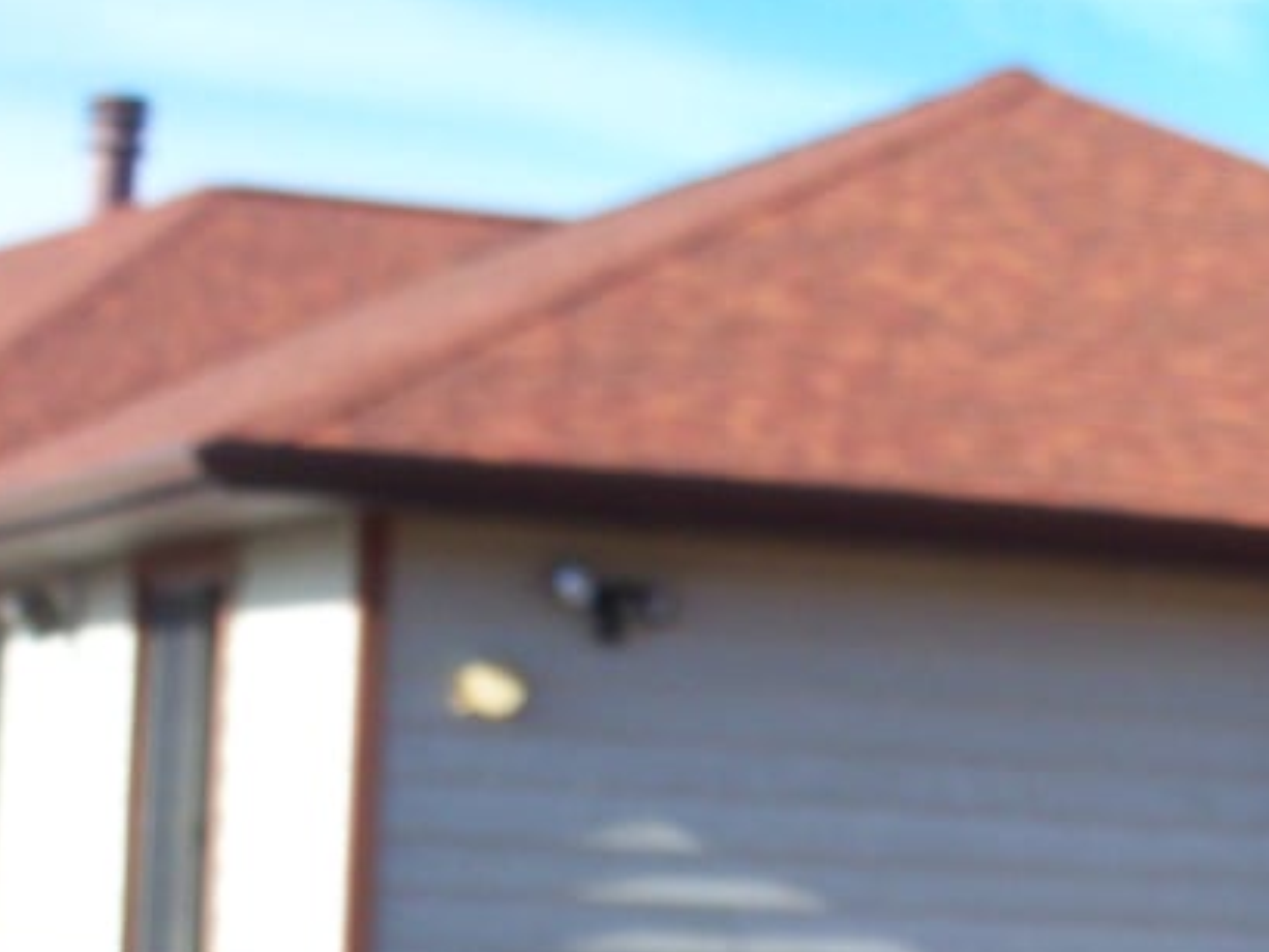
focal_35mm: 114
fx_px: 4180
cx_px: 783
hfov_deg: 17.2
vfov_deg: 12.7
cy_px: 1082
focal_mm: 6.3
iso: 64
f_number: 3
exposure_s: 1/500
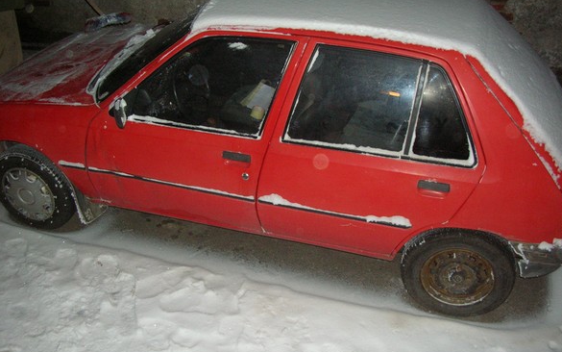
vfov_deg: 33.6
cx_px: 281
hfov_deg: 51.5
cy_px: 182
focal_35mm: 38
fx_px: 582
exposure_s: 1/60.1
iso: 164
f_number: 2.8
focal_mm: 5.8
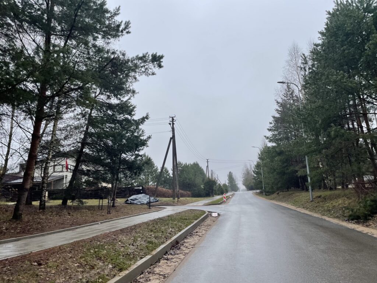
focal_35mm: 26
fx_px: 283
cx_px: 188
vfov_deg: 53.1
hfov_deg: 67.3
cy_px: 142
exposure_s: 1/754
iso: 32
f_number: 1.6
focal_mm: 4.2
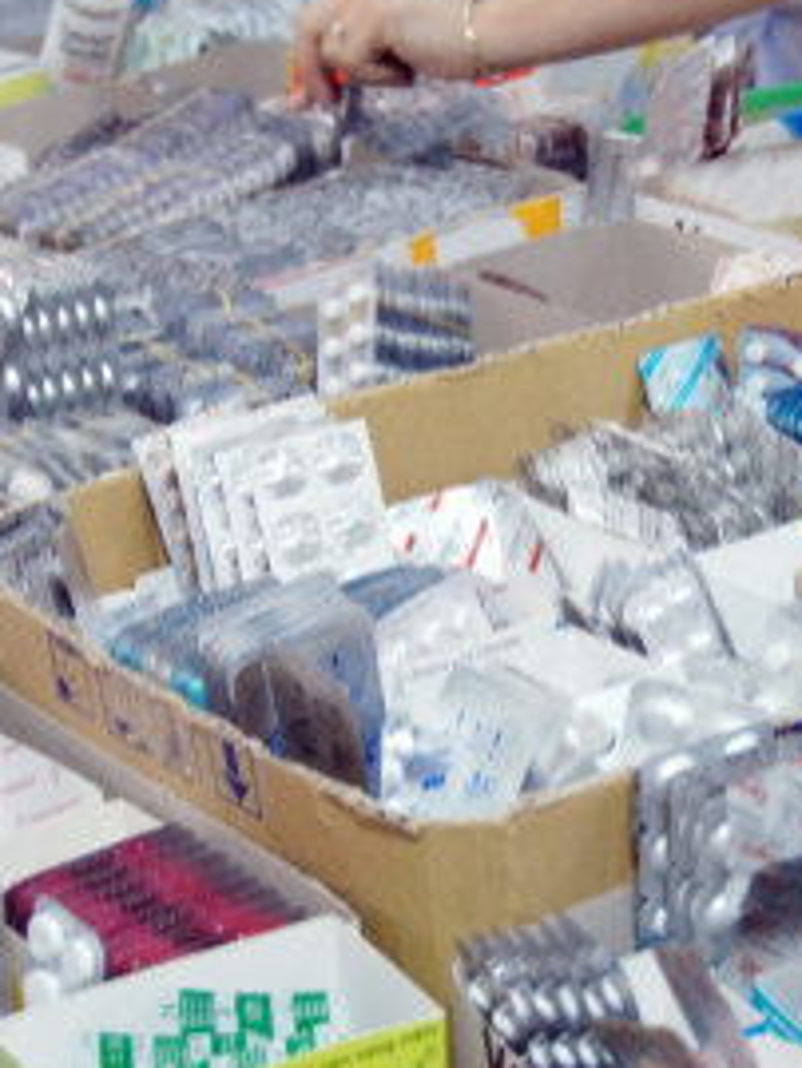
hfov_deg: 12.9
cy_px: 568
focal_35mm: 114
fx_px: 3519
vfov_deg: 17.3
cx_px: 653
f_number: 4
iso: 800
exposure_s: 1/40
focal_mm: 32
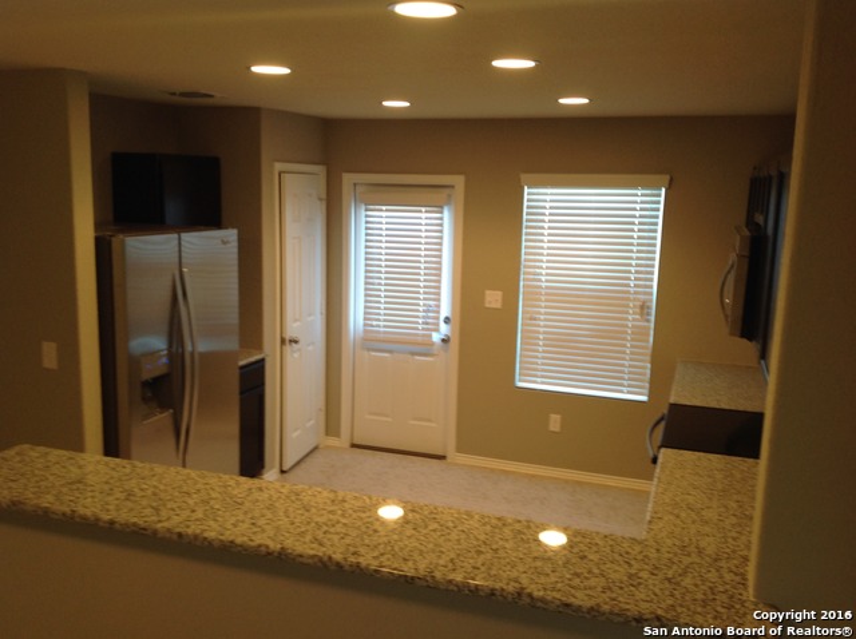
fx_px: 864
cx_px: 428
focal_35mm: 35
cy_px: 320
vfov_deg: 40.6
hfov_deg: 52.7
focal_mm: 4.28
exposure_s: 1/15
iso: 64
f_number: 2.4
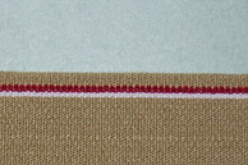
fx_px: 1383
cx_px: 33
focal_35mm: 201
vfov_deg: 6.8
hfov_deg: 10.2
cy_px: 138
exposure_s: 1/60
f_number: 5.6
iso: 200
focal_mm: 52
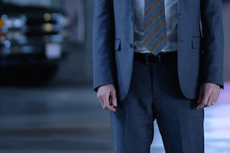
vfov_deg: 3.1
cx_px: 176
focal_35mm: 440
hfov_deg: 4.7
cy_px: -4
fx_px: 2811
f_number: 2.8
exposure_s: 1/60
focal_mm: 140
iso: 6400
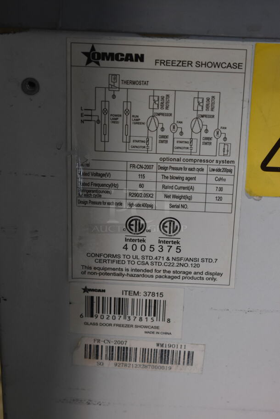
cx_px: 140
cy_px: 210
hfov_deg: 16.6
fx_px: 961
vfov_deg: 24.6
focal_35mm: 82
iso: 1250
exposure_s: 1/100
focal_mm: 55
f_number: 5.6
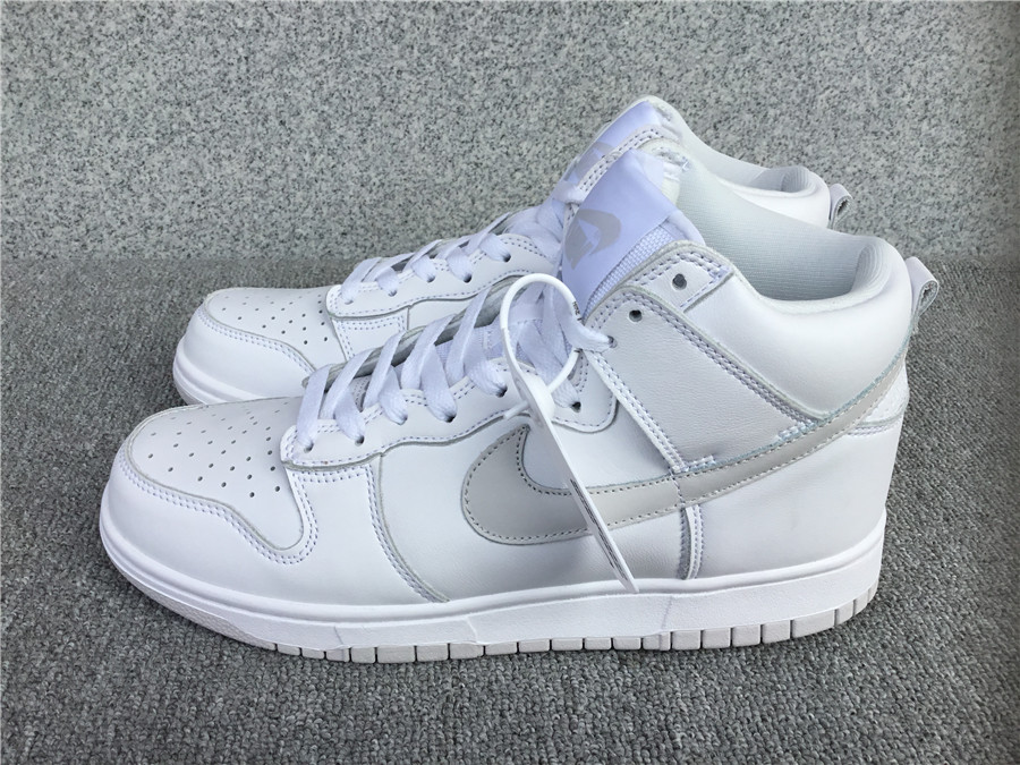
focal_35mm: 31
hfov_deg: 58.4
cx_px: 510
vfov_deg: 45.4
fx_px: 913
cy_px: 382
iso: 25
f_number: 2.4
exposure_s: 1/721
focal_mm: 3.3
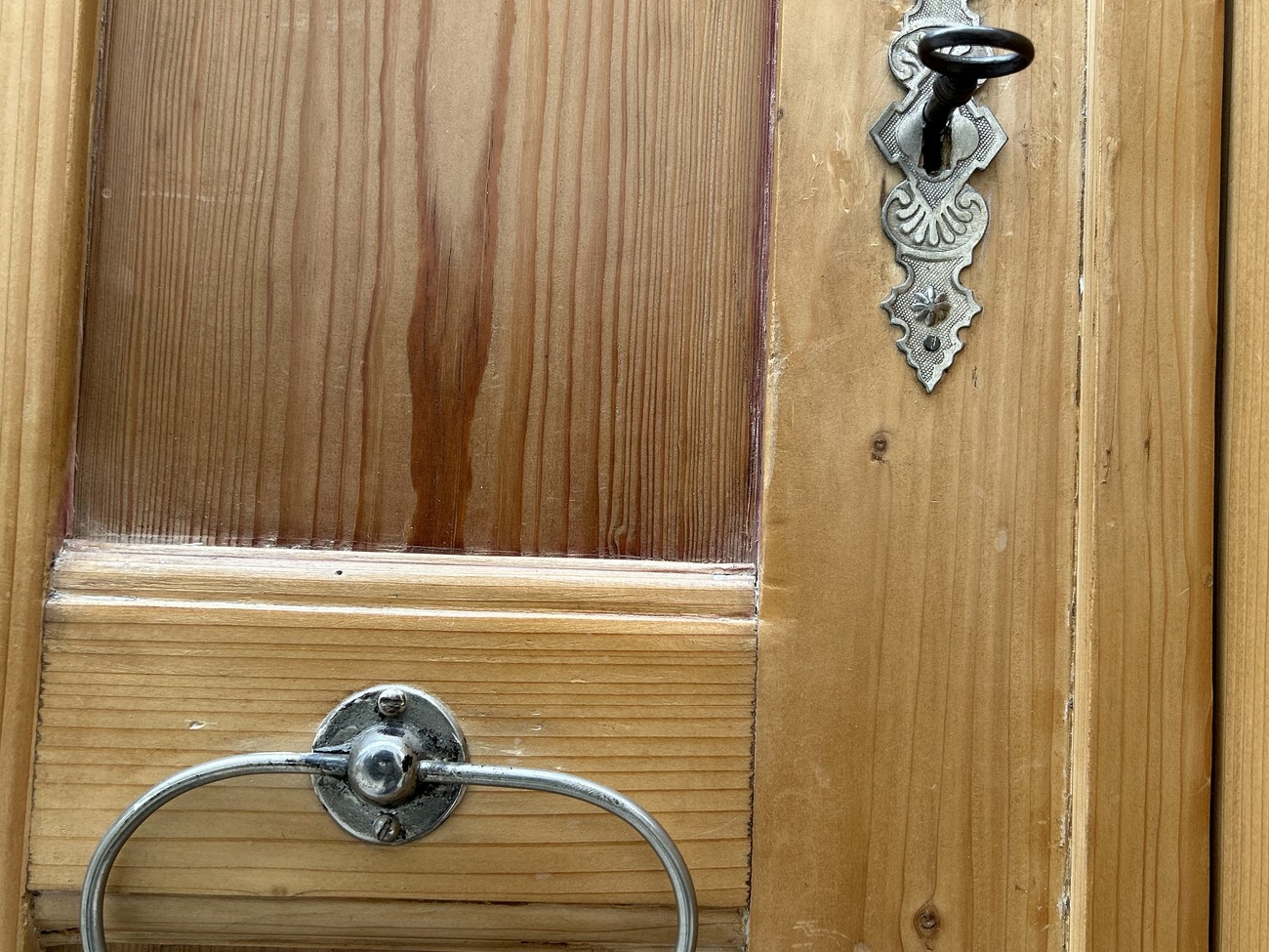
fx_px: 1173
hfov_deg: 56.7
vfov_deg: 44.1
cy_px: 502
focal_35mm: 32
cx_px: 684
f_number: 1.5
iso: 40
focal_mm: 5.7
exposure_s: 1/121
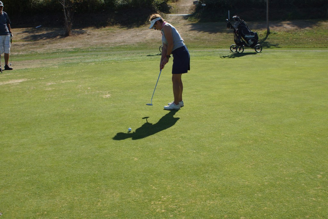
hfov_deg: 43.6
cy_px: 110
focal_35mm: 45
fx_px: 410
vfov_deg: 29.8
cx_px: 164
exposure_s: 1/320
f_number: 7.1
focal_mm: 30
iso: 100
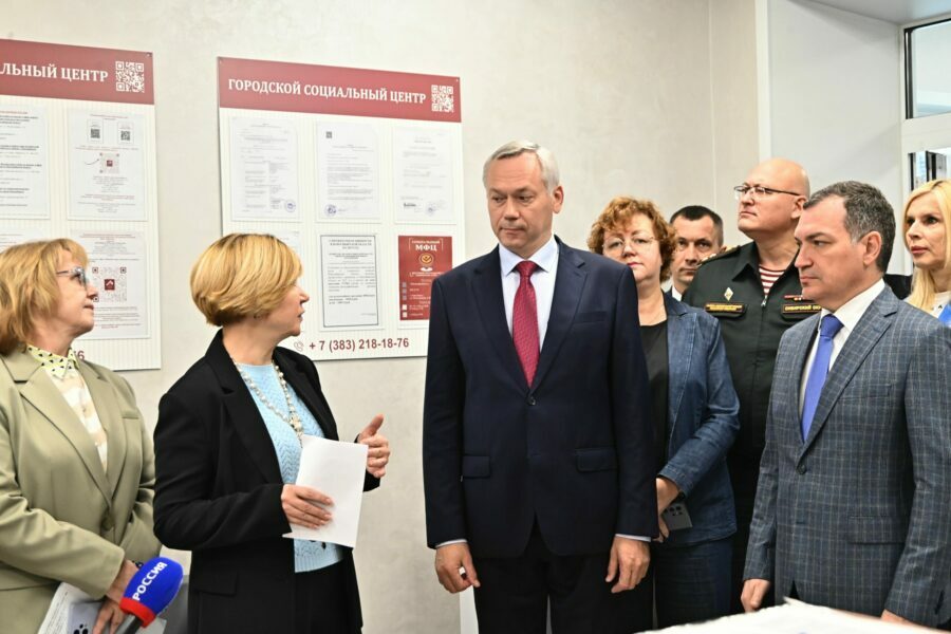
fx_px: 1374
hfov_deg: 38.2
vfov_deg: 26.0
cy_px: 317
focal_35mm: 52
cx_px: 476
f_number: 8
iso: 2500
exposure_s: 1/60
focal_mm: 52
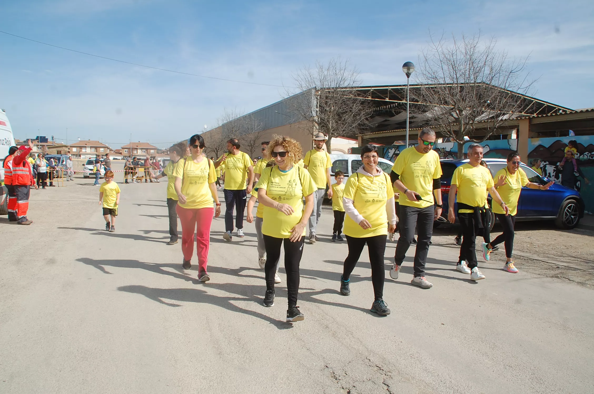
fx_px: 445
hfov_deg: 67.5
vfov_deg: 47.8
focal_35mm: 27
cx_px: 297
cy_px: 197
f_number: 10
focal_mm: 18
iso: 200
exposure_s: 1/400
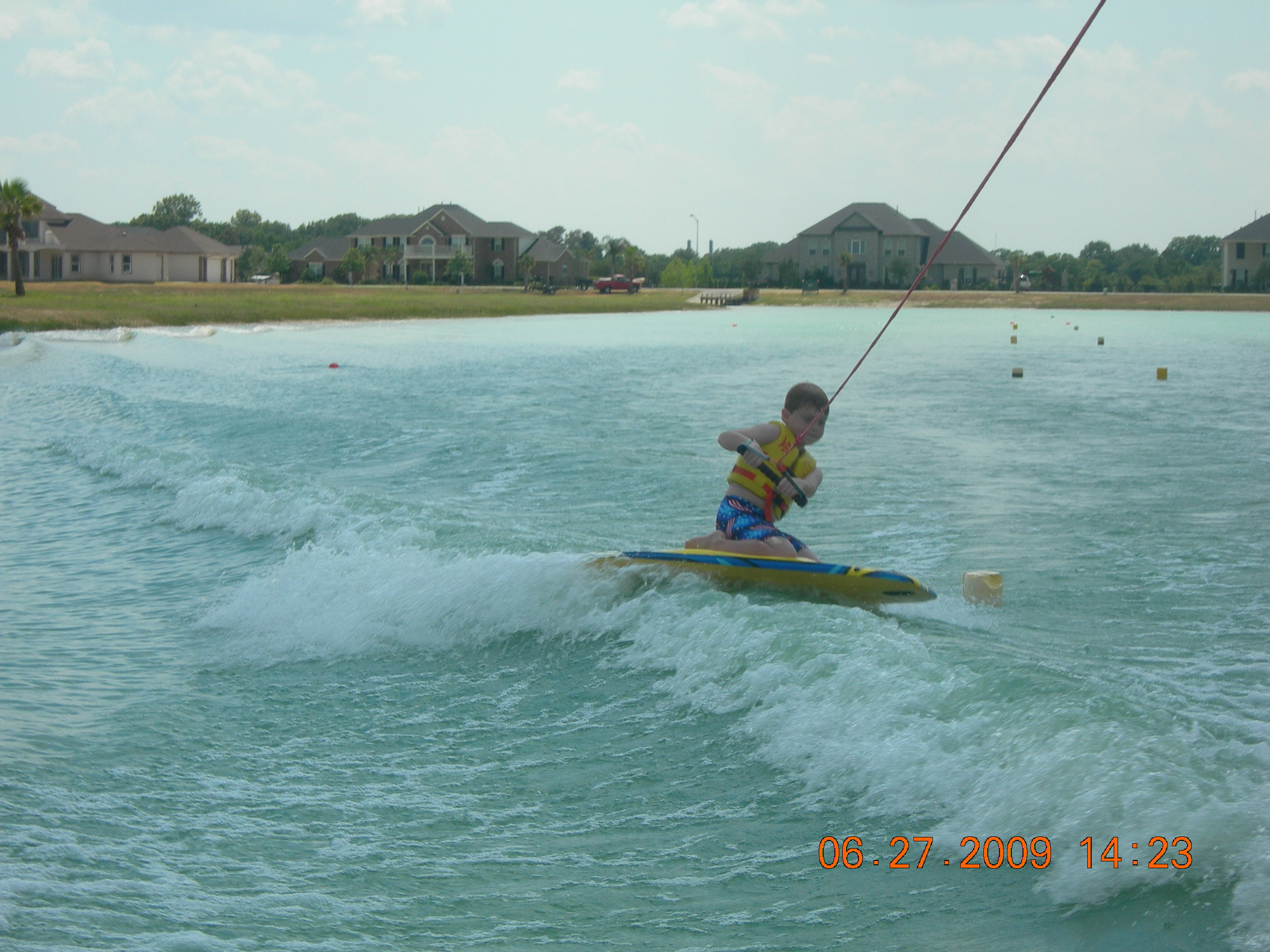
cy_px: 476
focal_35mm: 103
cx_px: 635
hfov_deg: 19.1
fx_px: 3779
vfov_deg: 14.4
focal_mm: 21.3
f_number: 7.8
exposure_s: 1/229
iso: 50
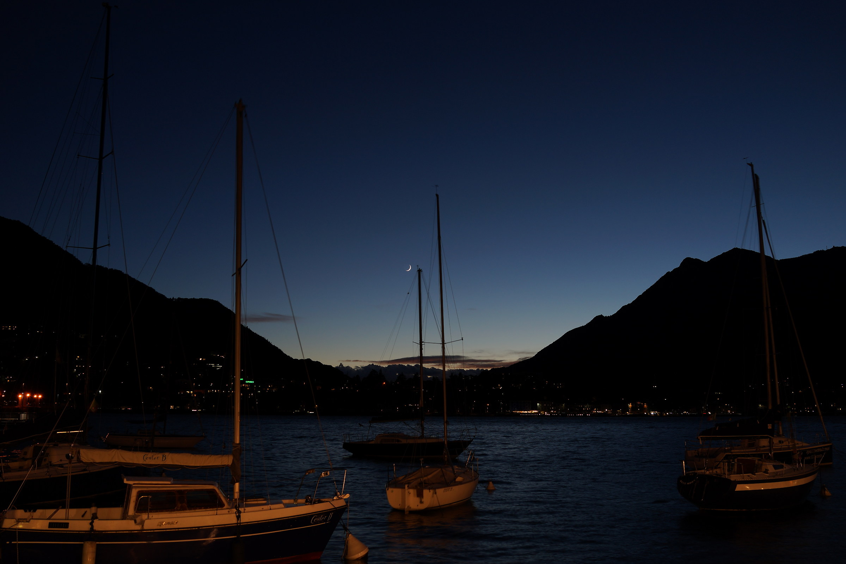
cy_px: 282
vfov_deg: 37.9
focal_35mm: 35
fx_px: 822
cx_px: 423
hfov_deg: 54.4
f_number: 6.3
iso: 250
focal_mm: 35
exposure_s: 1/4
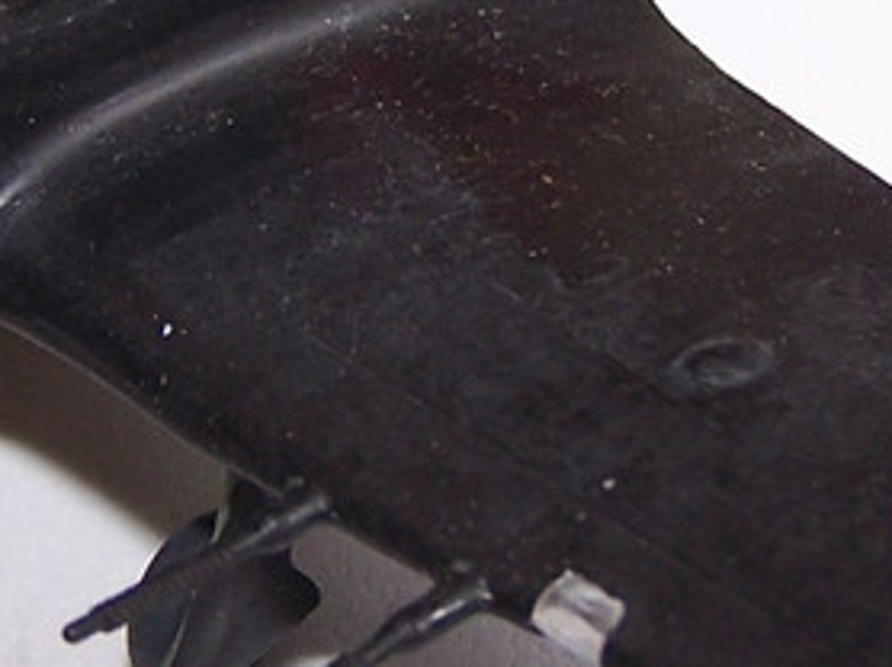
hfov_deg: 13.5
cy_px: 157
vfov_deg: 10.1
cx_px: 470
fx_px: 3759
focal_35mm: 146
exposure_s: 1/60
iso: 80
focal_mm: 6.3
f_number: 2.8
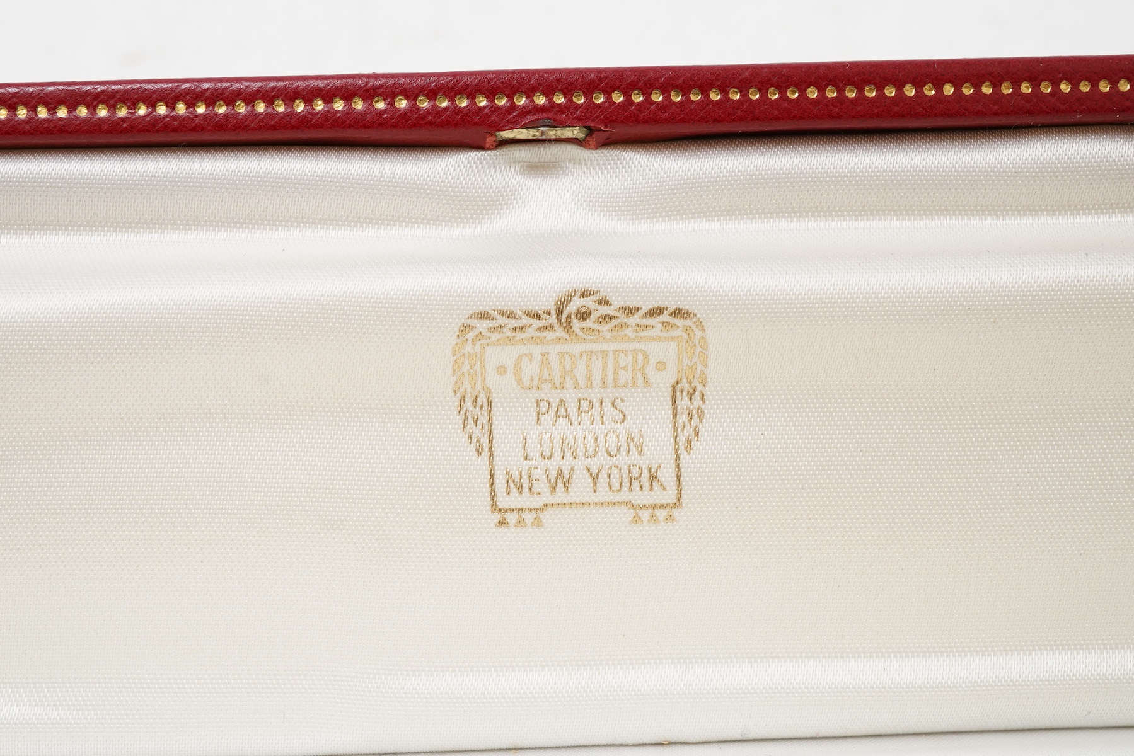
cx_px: 567
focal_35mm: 45
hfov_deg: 43.6
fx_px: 1418
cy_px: 378
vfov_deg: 29.9
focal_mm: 30
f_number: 18
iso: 500
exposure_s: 1/125
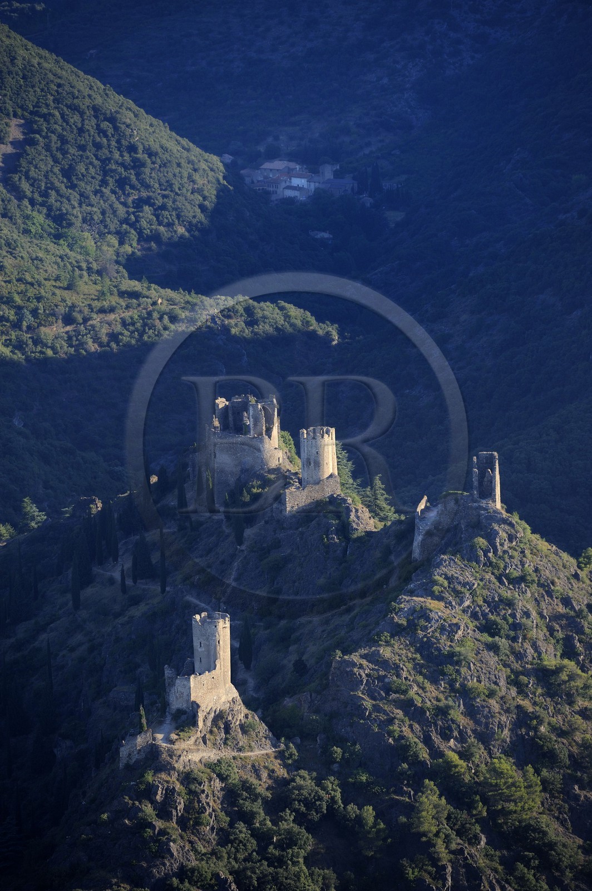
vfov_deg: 10.3
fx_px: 4942
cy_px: 446
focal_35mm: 200
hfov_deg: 6.9
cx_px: 296
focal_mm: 200
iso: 400
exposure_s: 1/800
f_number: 5
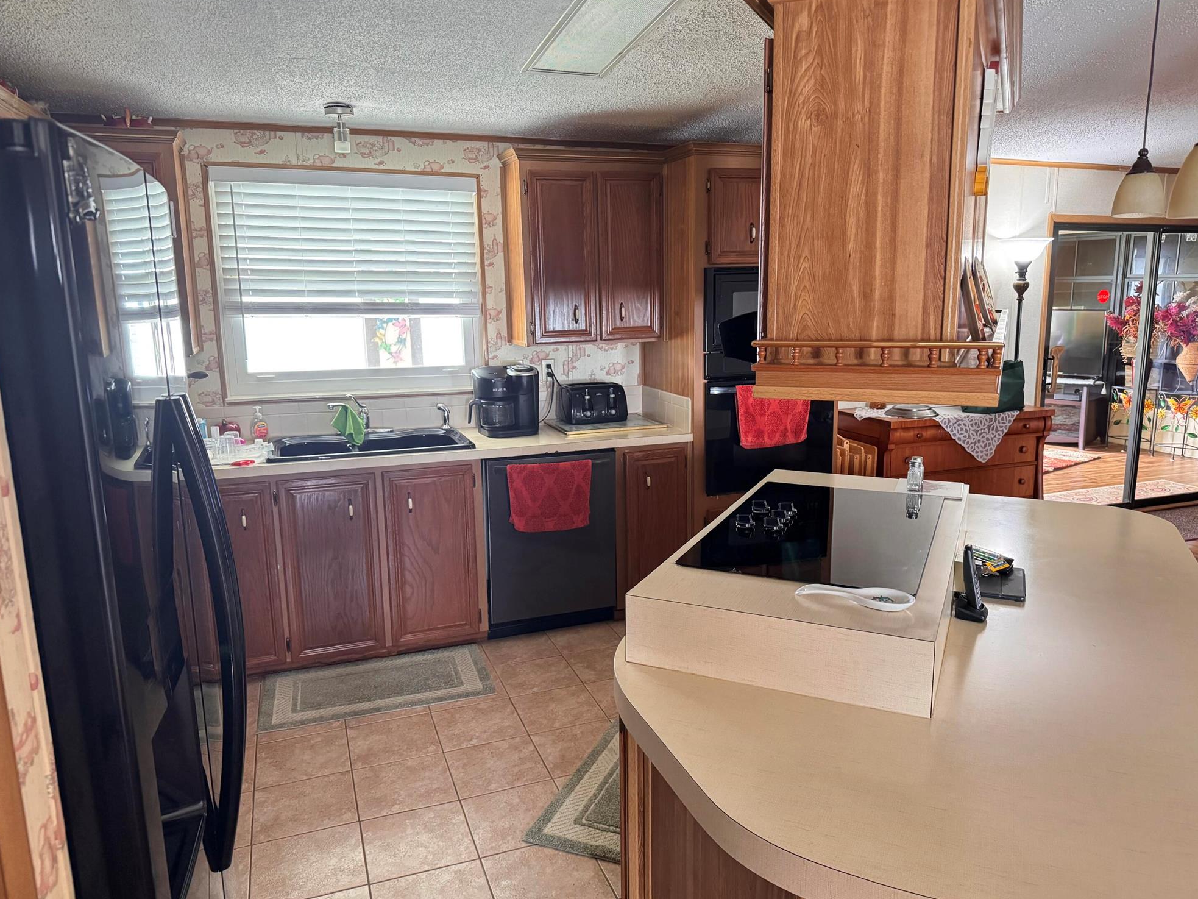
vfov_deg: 54.9
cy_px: 451
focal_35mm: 25
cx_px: 619
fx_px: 865
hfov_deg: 69.4
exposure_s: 1/40
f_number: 1.78
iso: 640
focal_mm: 6.76
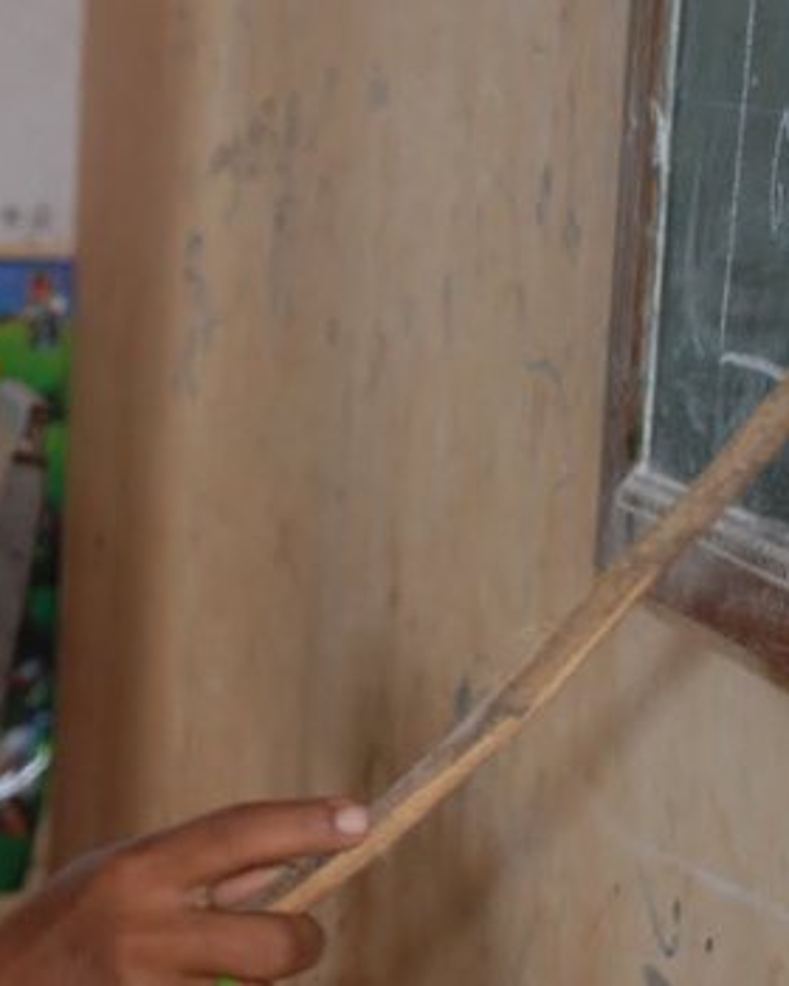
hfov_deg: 9.8
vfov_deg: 12.3
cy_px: 292
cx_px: 116
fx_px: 4583
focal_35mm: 157
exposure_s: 1/60
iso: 500
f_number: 4.5
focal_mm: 38
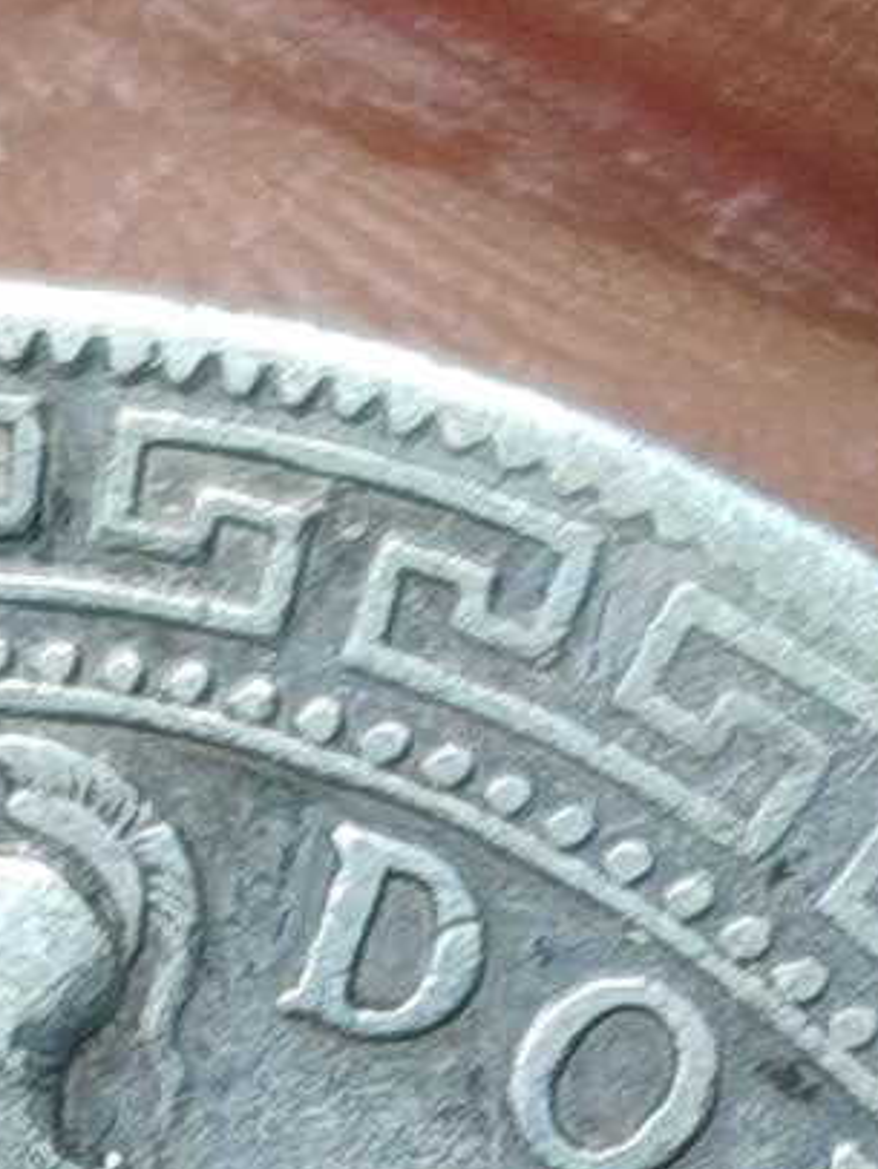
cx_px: -37
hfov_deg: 6.6
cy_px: 1938
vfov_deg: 8.5
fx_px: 7635
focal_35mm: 226
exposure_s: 1/120
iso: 1342
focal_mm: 4.84
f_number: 1.88
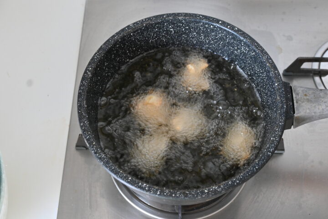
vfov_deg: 29.9
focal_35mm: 45
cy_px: 110
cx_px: 164
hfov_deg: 43.6
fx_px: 410
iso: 1400
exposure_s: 1/50
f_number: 5.6
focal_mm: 30
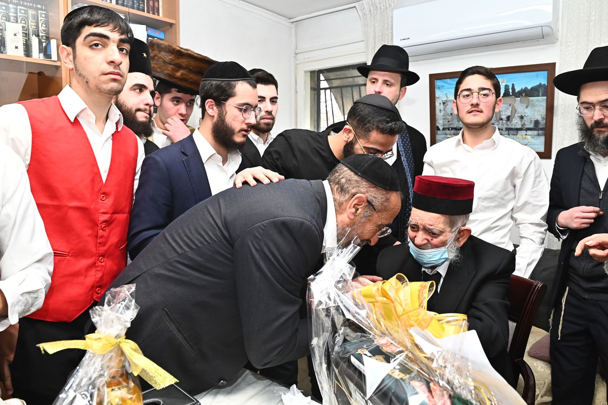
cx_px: 304
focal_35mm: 24
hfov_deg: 73.8
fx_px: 405
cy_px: 202
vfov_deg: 53.1
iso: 1000
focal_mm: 24
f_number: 6.3
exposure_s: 1/125
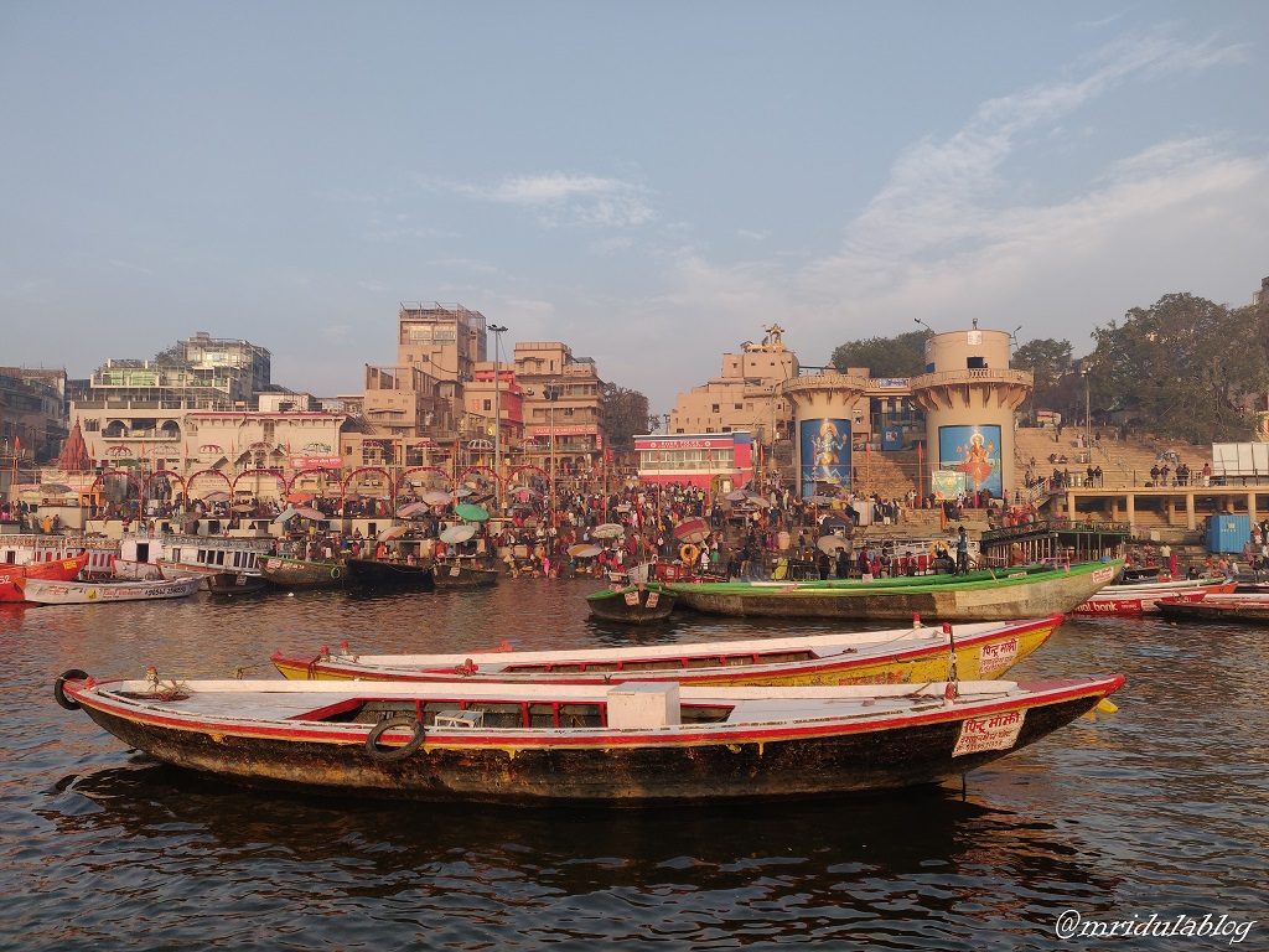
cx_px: 634
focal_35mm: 25
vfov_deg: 54.9
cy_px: 476
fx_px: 916
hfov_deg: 69.4
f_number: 1.7
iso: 100
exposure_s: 1/604
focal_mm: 4.25
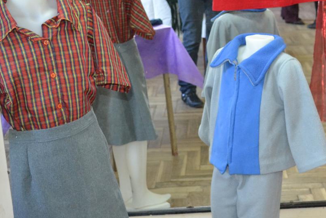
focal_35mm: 73
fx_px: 661
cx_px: 284
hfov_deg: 26.9
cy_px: 79
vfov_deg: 18.6
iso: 2000
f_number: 4
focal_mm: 24
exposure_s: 1/60
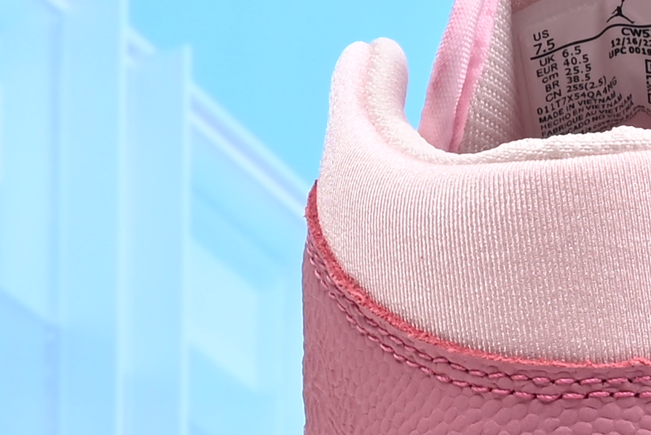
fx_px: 4505
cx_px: 985
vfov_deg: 5.5
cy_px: 83
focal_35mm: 249
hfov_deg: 8.1
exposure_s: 1/2
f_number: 16
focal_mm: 37
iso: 100
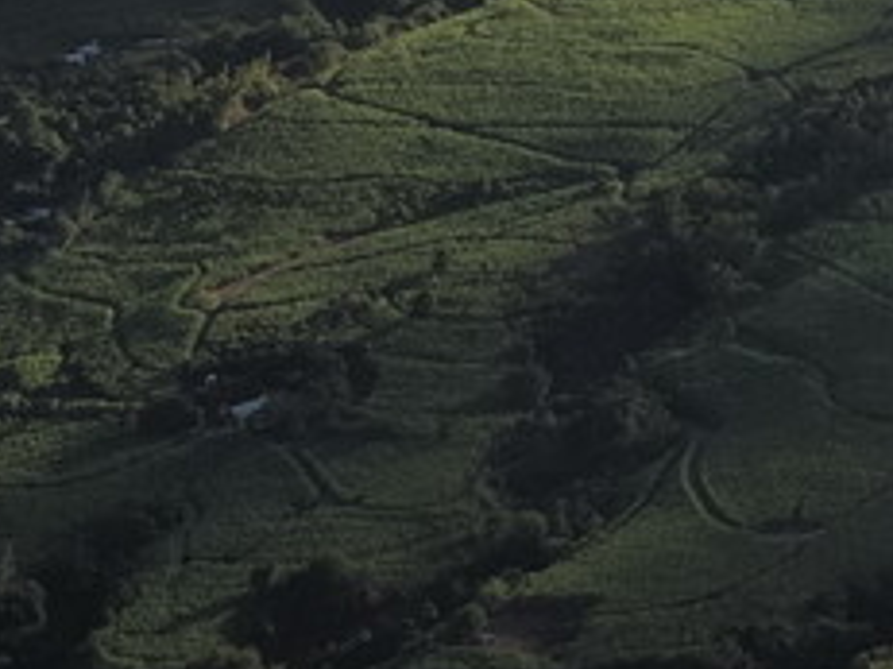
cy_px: -657
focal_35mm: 193
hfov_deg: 8.5
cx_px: 2691
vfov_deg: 7.4
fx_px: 4976
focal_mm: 29
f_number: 10
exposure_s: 1/640
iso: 400
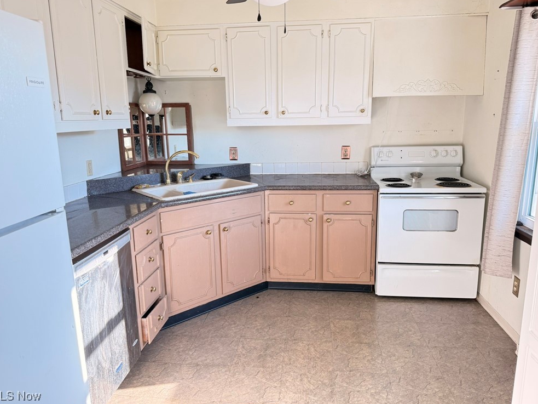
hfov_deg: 69.4
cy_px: 197
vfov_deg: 54.9
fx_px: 389
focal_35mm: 25
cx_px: 267
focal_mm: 6.76
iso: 200
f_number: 1.78
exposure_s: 1/133
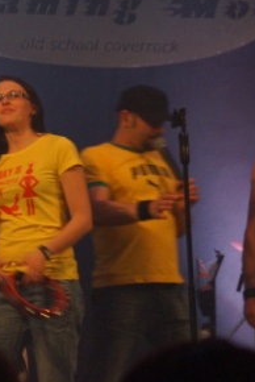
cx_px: 26
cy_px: 190
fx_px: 1961
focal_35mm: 185
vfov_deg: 11.1
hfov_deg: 7.4
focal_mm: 80
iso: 3200
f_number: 5.6
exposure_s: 1/30
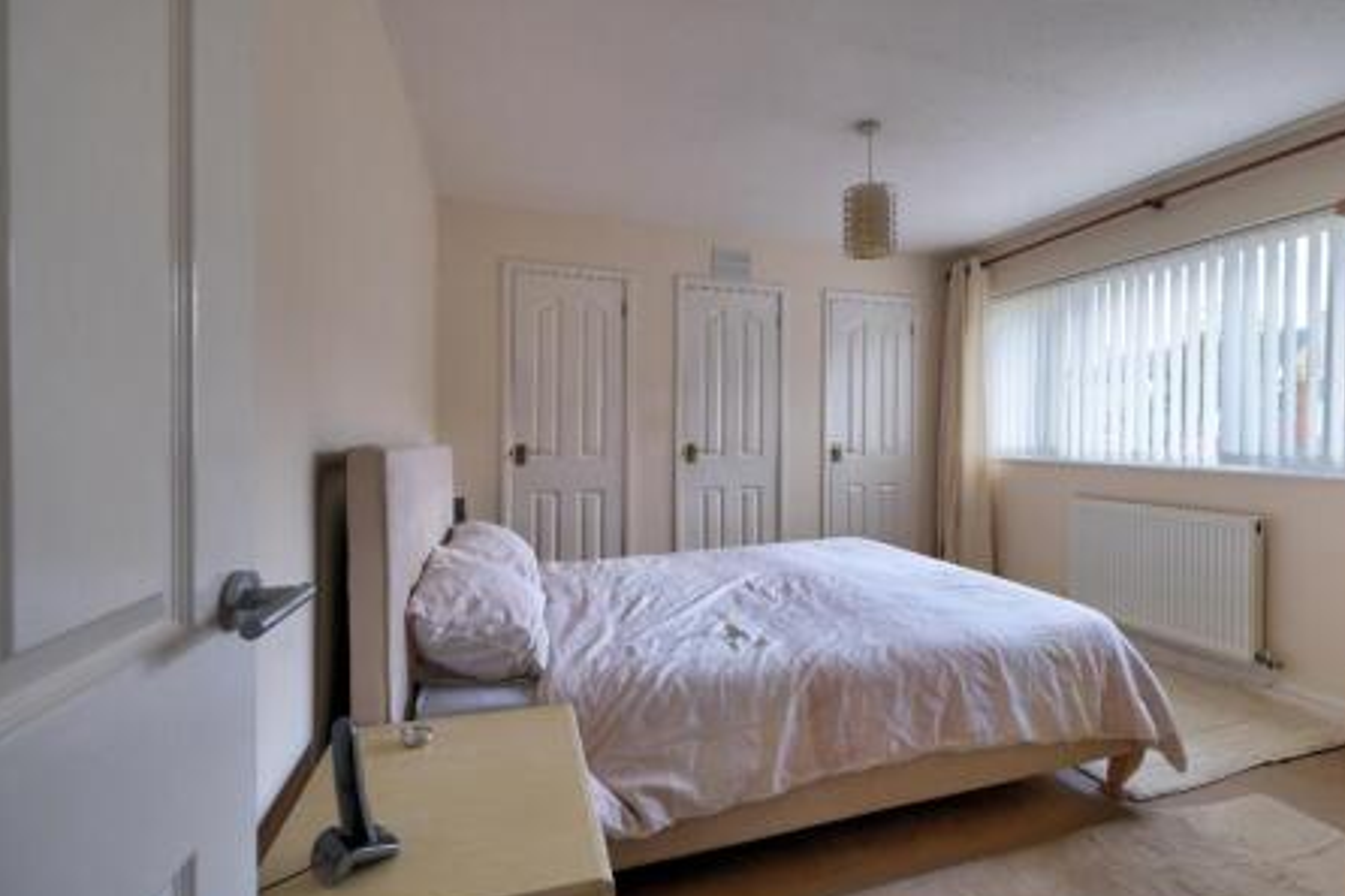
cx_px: 712
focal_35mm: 16
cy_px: 451
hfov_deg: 96.6
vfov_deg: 73.7
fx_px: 598
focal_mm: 10
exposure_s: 1/28
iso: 160
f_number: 4
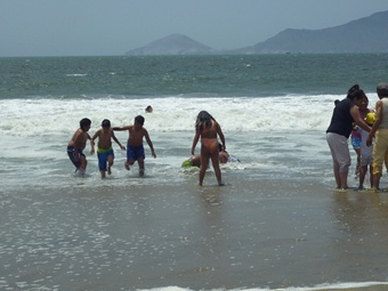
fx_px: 930
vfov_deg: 17.8
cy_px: 113
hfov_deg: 23.5
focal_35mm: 83
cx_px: 224
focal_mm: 11.2
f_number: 14
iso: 100
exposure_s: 1/160
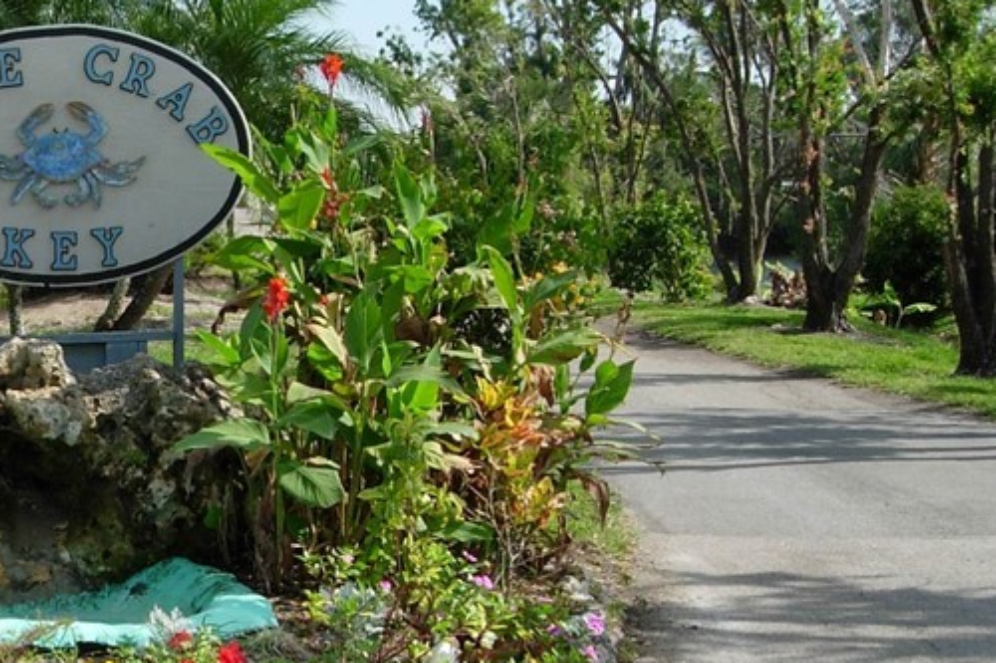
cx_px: 34
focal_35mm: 81
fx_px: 2240
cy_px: 402
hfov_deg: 24.1
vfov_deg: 16.8
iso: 79
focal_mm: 7.8
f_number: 4.8
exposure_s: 1/497
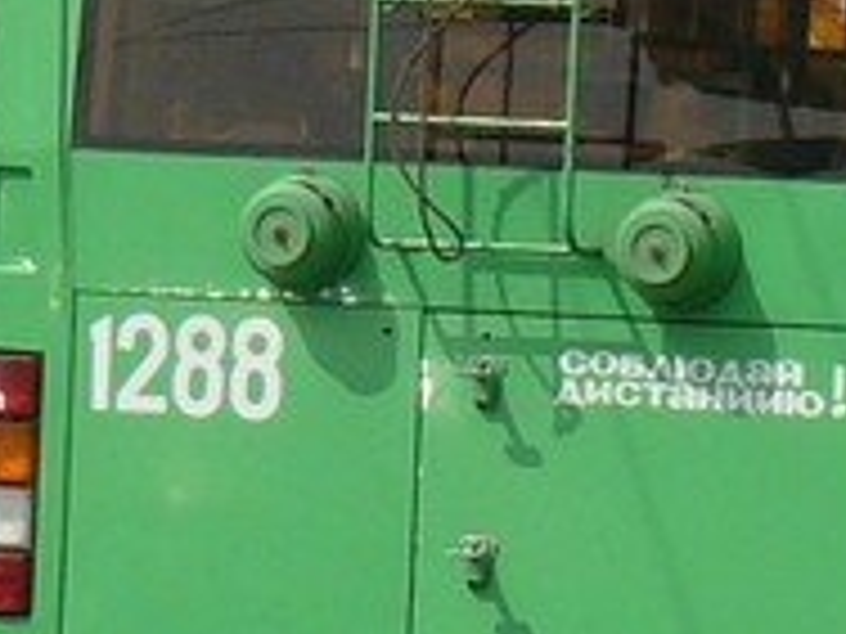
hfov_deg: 6.2
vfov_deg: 4.7
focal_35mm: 316
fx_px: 7723
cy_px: -297
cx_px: 976
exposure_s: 1/400
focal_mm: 9.6
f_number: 5.6
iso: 100
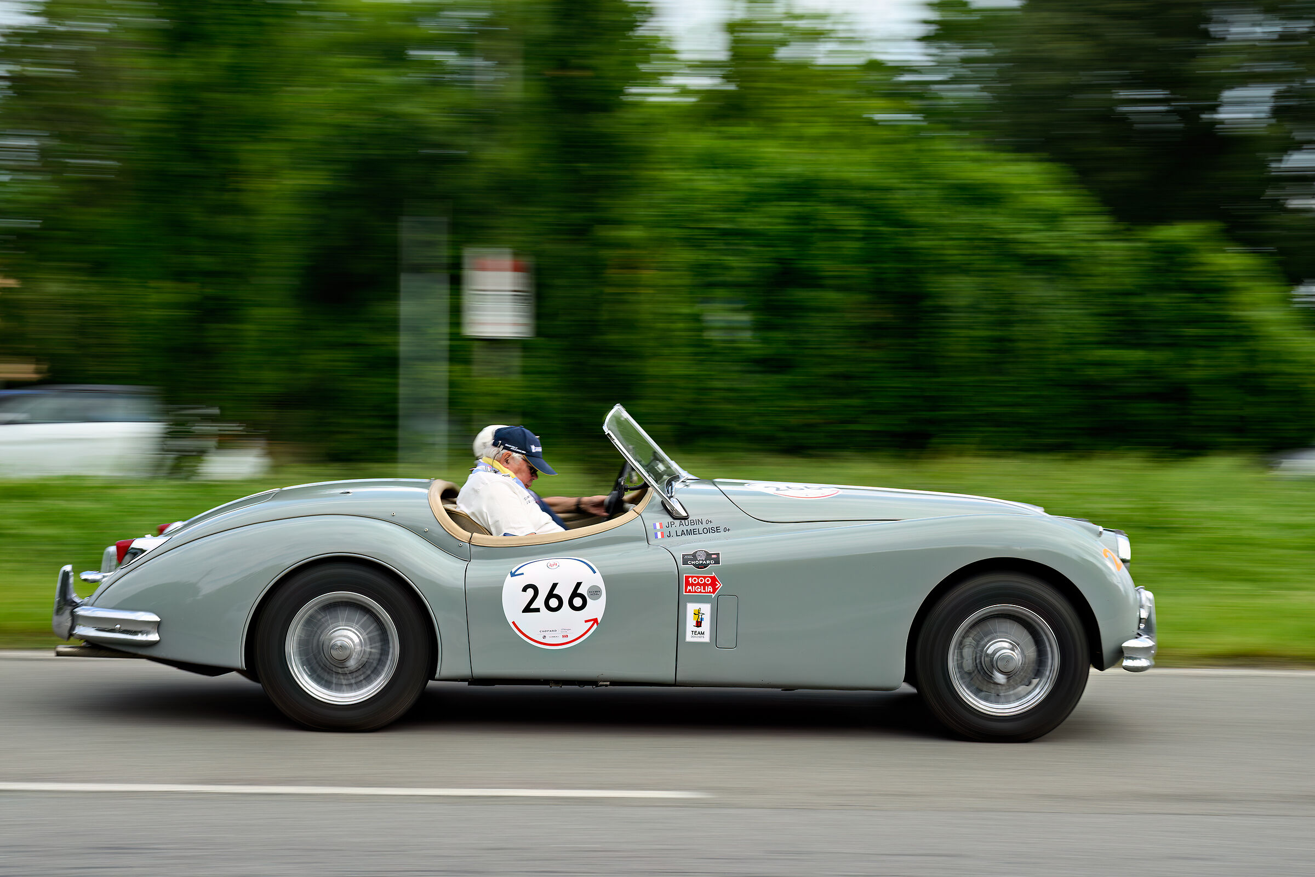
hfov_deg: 38.2
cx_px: 658
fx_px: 1899
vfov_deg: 26.0
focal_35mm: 52
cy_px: 438
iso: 80
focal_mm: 52
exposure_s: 1/80
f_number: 8
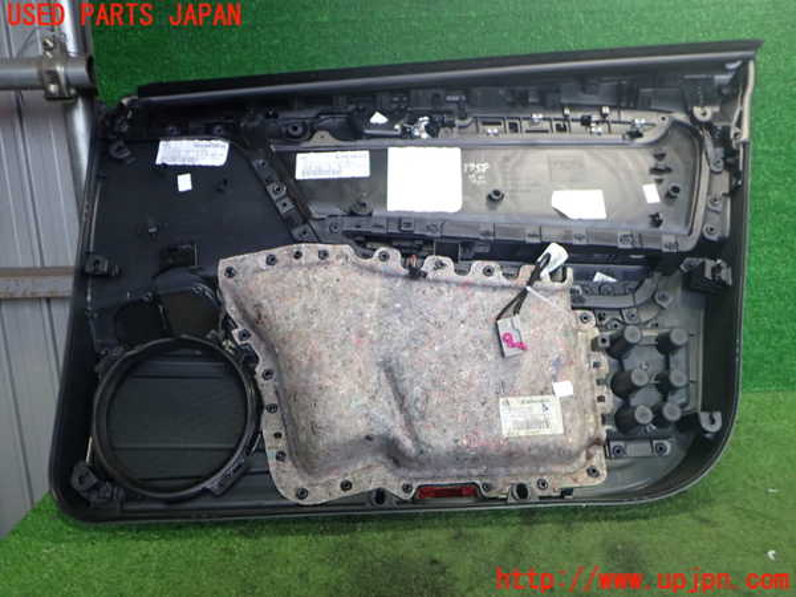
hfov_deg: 60.0
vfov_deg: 46.8
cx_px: 398
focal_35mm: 30
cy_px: 298
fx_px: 690
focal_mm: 5.4
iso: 200
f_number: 2.3
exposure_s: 1/30
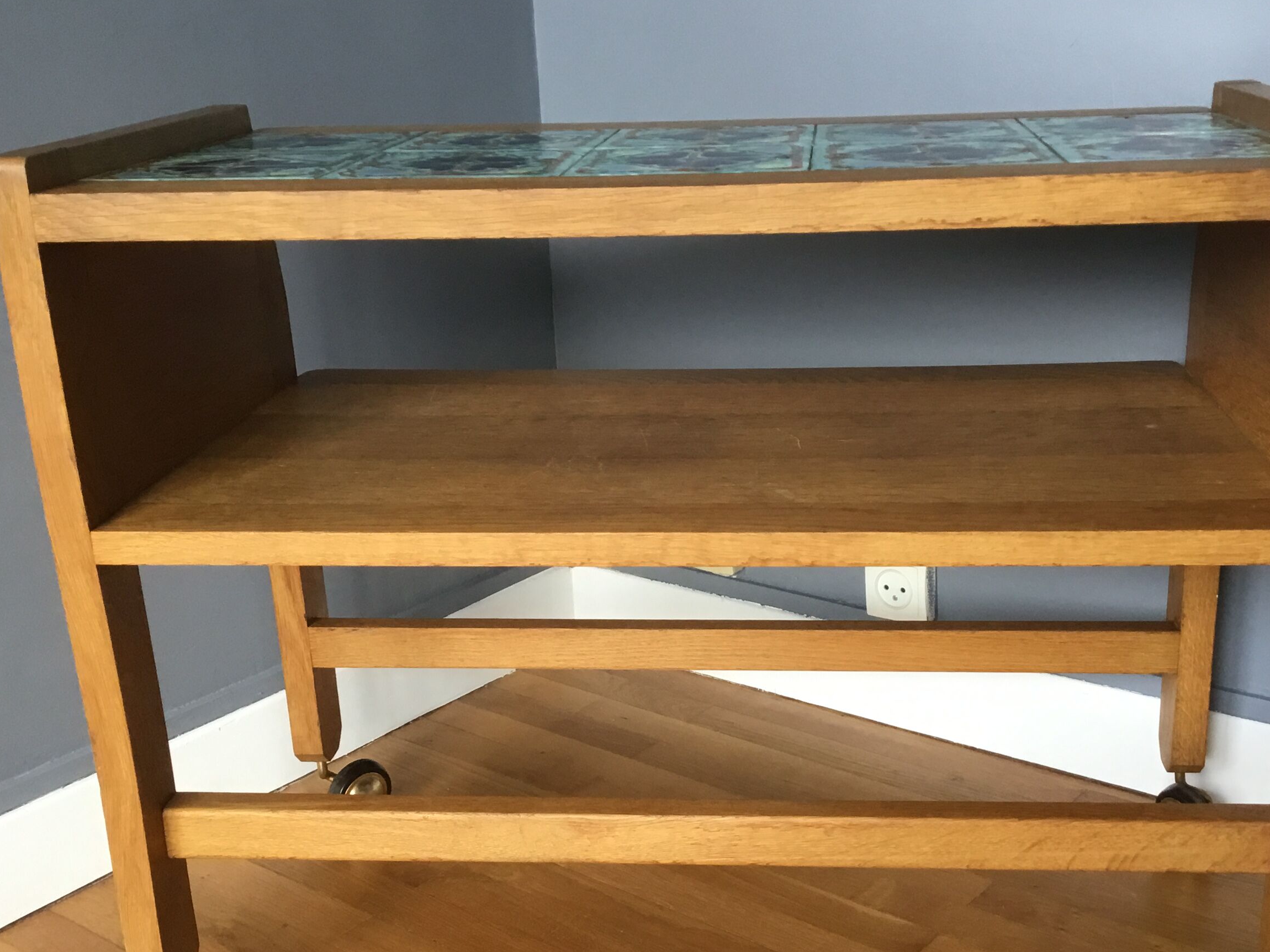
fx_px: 1614
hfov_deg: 42.9
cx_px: 678
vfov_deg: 32.8
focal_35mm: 44
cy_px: 572
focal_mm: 3.3
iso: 50
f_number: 2.4
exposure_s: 1/33
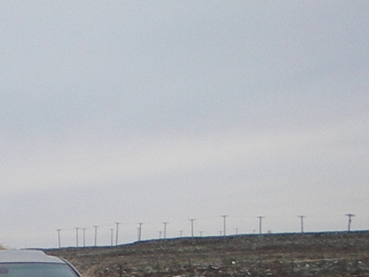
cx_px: -337
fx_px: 1706
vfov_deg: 9.1
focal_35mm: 160
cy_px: 403
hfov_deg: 11.3
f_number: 3.3
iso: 50
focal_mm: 6.3
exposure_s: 1/30
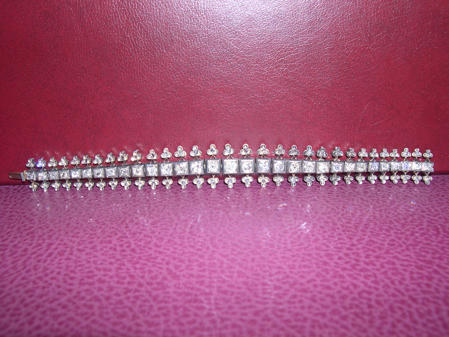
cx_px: 224
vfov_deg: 37.7
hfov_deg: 49.0
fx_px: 493
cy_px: 168
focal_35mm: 38
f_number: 7.6
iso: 100
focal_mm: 8
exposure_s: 1/60
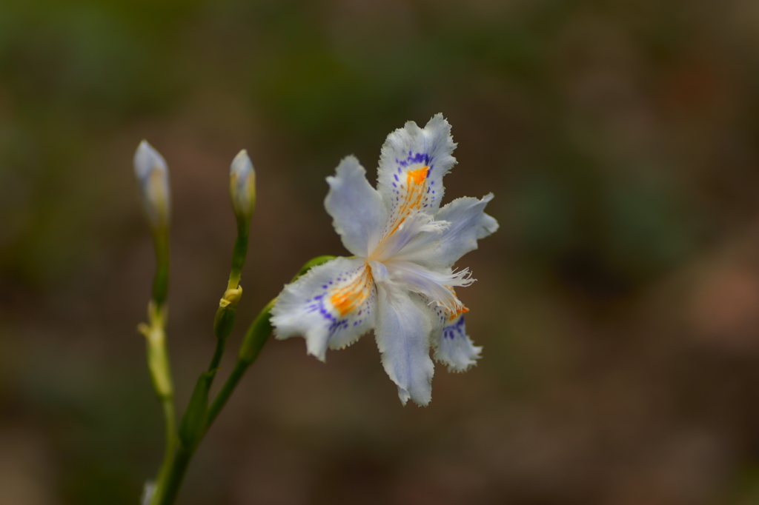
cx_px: 380
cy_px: 252
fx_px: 2845
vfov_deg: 10.2
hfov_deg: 15.2
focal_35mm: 135
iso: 80
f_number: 2.8
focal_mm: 90
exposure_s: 1/1250
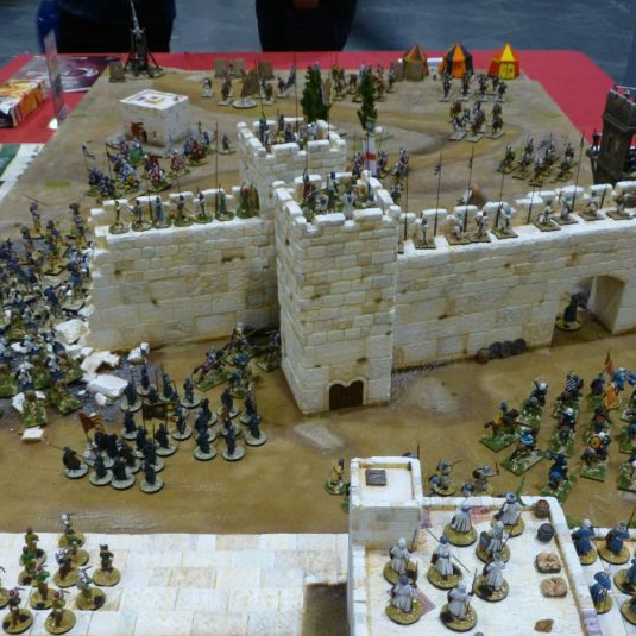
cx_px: 313
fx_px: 748
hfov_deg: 46.0
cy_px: 430
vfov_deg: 45.3
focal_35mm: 36
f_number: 3.6
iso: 400
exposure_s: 1/10
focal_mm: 5.4
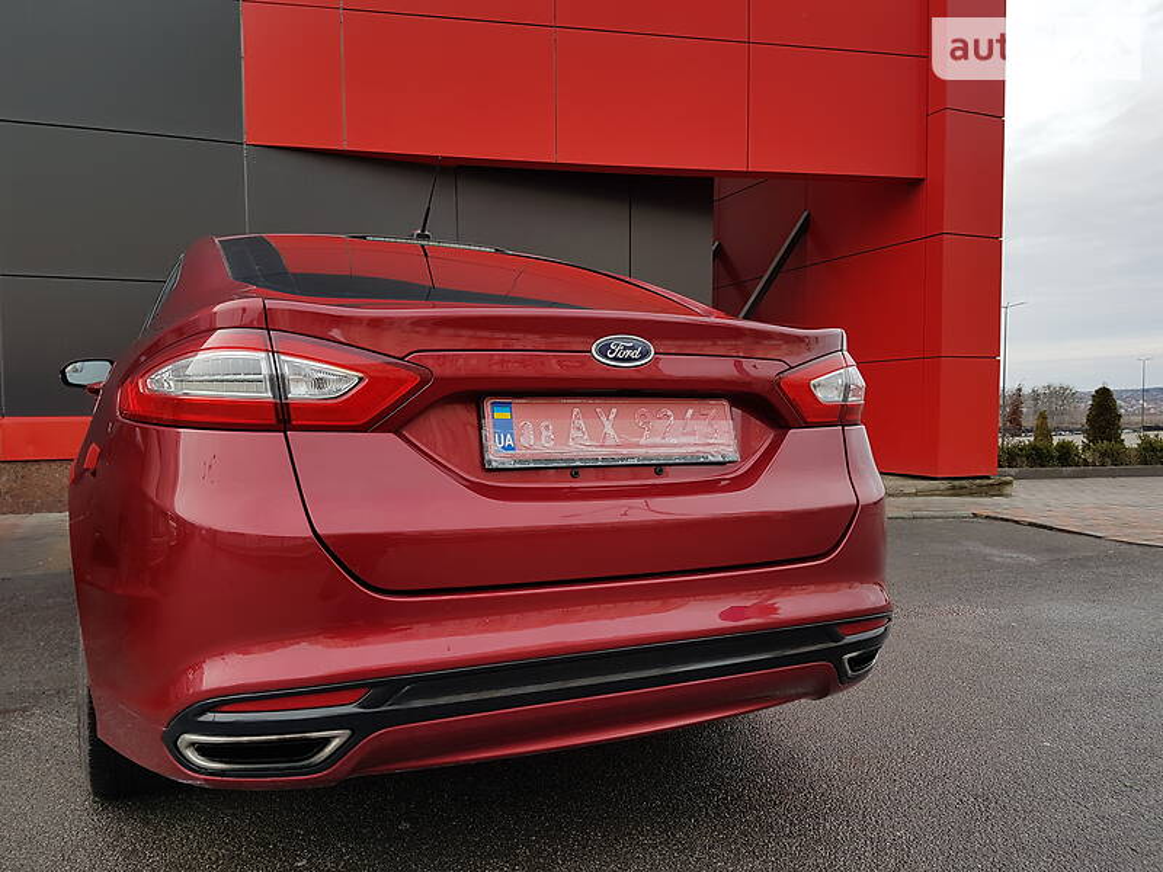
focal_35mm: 26
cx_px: 582
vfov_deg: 53.1
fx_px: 874
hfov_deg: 67.3
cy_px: 436
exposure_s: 1/696
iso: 40
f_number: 1.7
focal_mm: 4.2
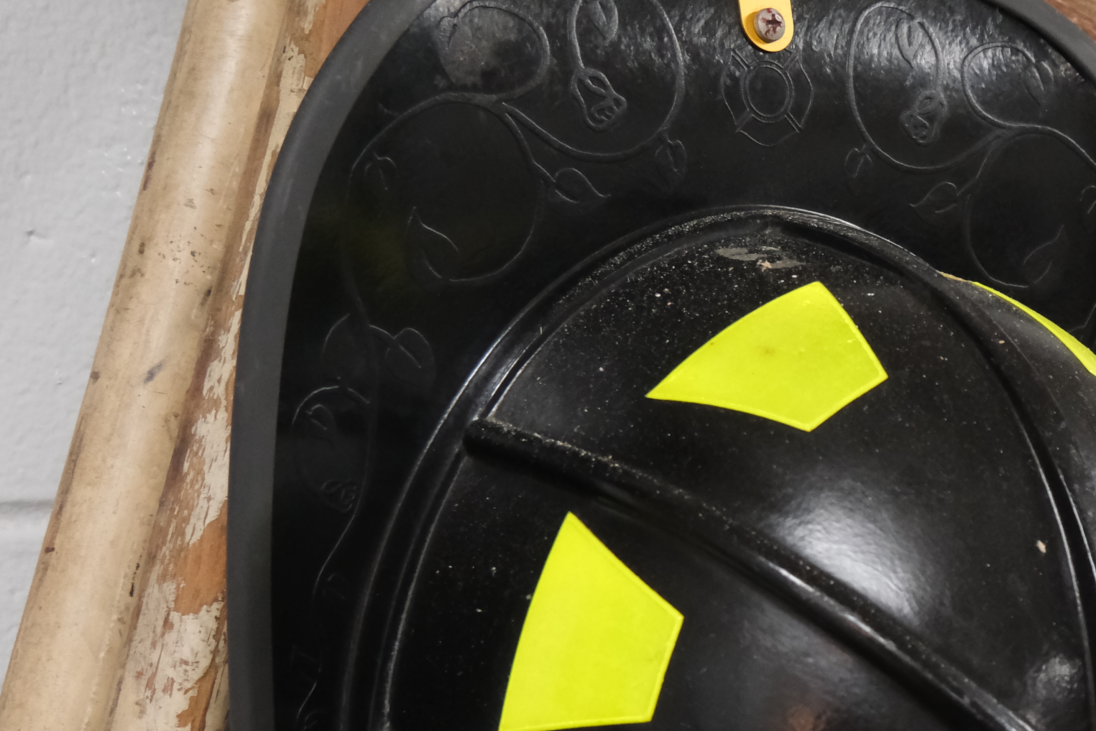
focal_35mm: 100
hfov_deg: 19.4
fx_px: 3044
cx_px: 1261
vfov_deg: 13.6
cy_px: 631
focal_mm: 24.7
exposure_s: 1/100
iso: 2500
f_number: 4
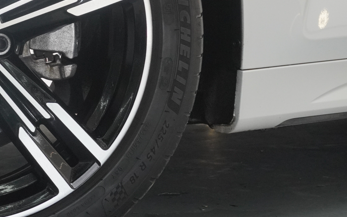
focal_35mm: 131
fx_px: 1239
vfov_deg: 9.9
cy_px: 16
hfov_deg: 15.7
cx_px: 0
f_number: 7.1
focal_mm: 32
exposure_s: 1/80
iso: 1600
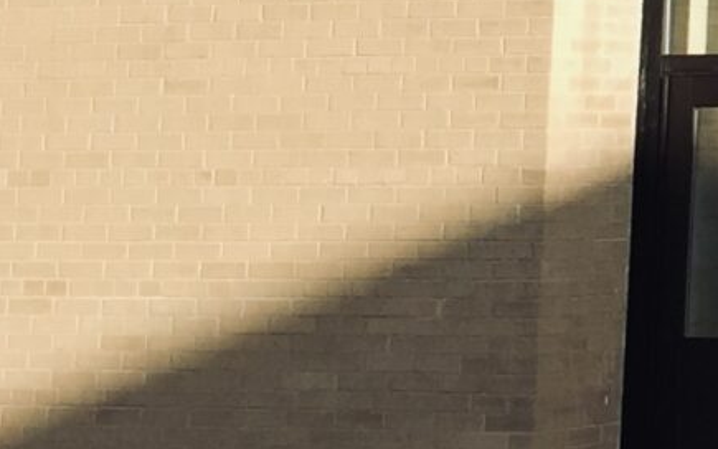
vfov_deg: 7.1
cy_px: -312
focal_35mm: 181
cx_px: 1700
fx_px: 3542
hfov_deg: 10.1
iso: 32
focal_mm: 4.15
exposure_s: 1/824
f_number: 2.2
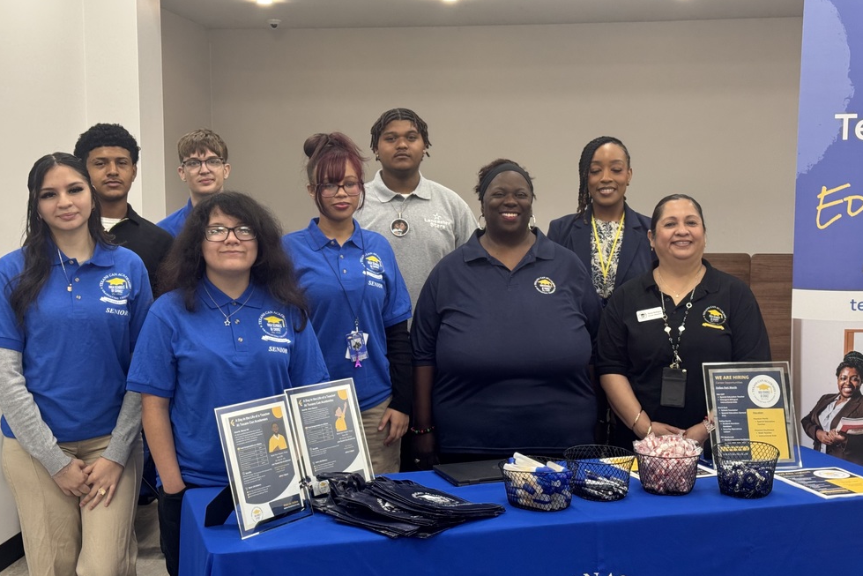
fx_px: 1223
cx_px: 424
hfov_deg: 38.9
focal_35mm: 51
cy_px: 276
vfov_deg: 26.5
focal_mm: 6.76
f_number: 1.78
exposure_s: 1/60
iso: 64
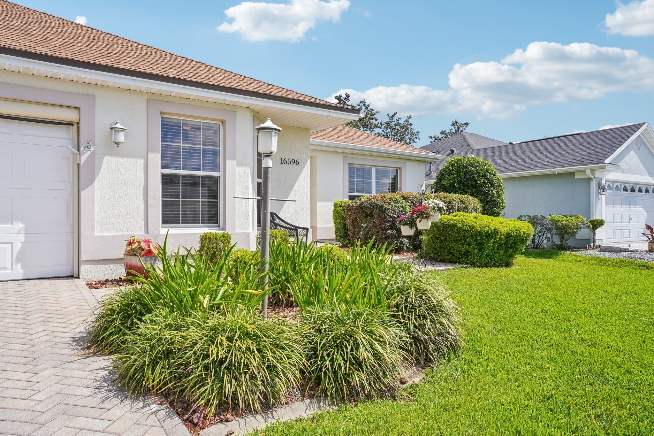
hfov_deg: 73.7
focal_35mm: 24
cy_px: 218
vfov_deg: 53.1
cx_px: 327
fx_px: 436
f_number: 20
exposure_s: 1/40
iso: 100
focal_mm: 24
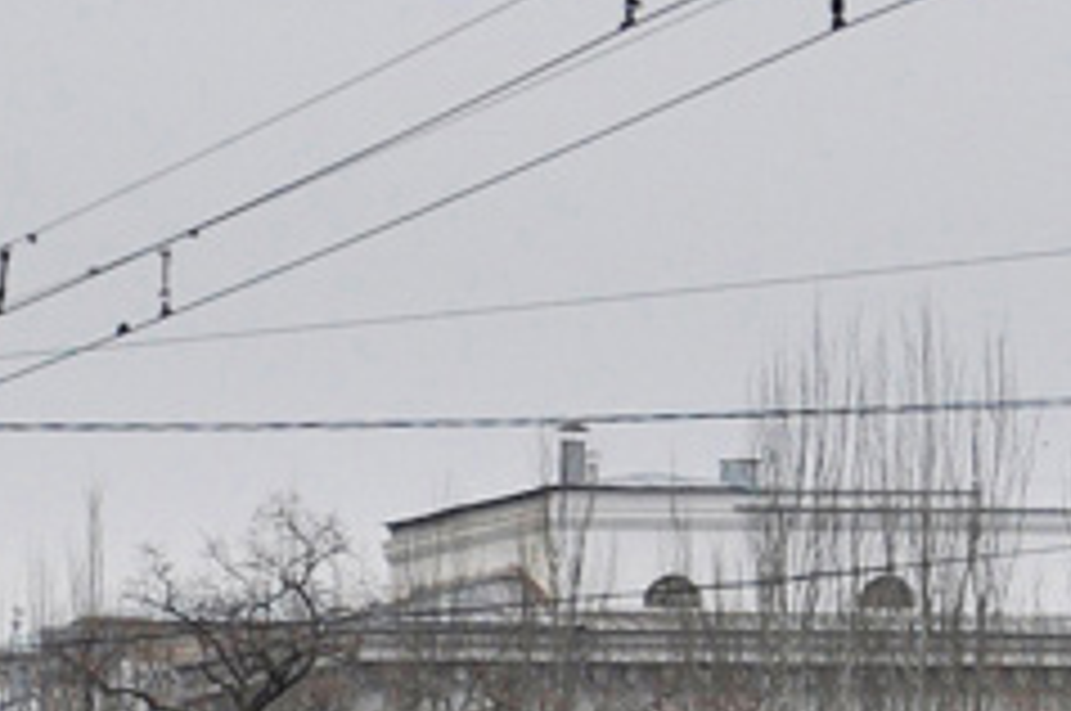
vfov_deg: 2.3
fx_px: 17974
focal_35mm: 605
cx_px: 220
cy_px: 898
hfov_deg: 3.4
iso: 400
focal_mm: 80
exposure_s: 1/125
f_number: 5.3
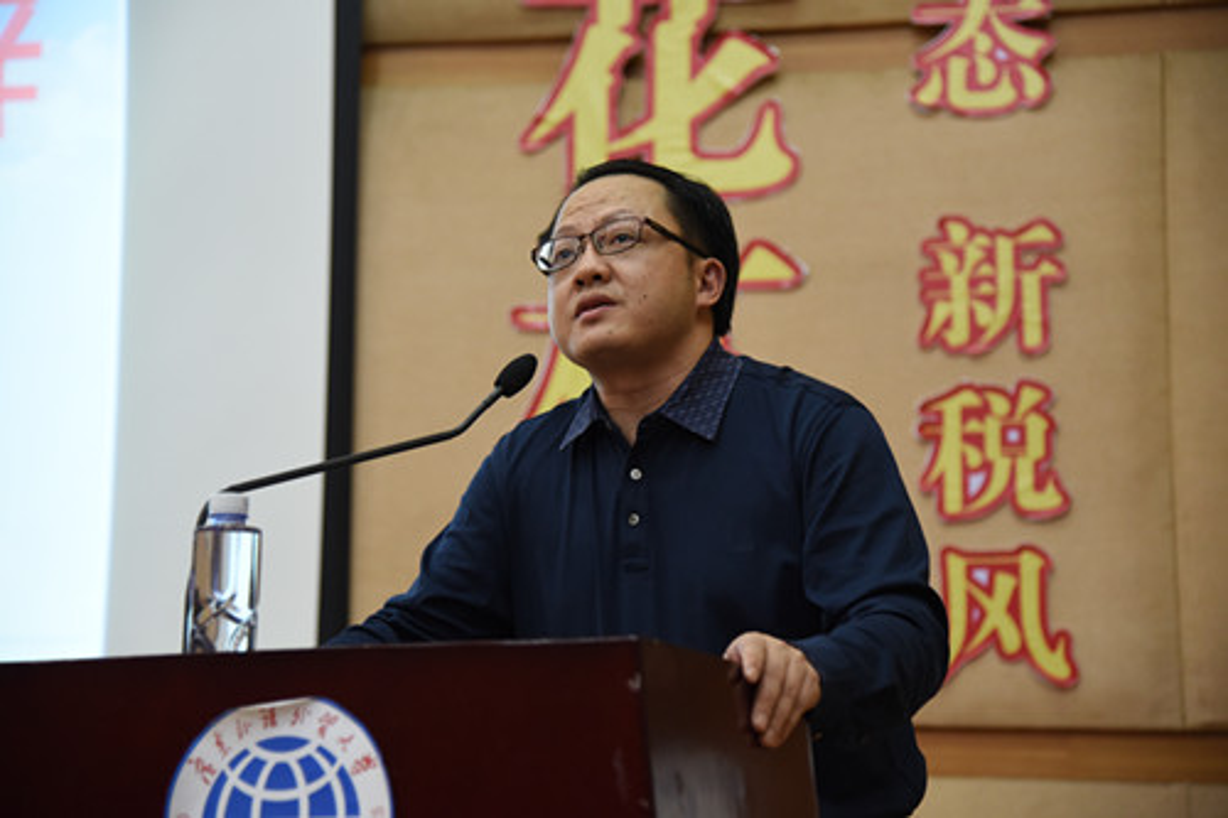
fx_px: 2660
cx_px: 614
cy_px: 409
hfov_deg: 26.0
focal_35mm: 78
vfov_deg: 17.5
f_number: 4
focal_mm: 78
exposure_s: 1/40
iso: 2000
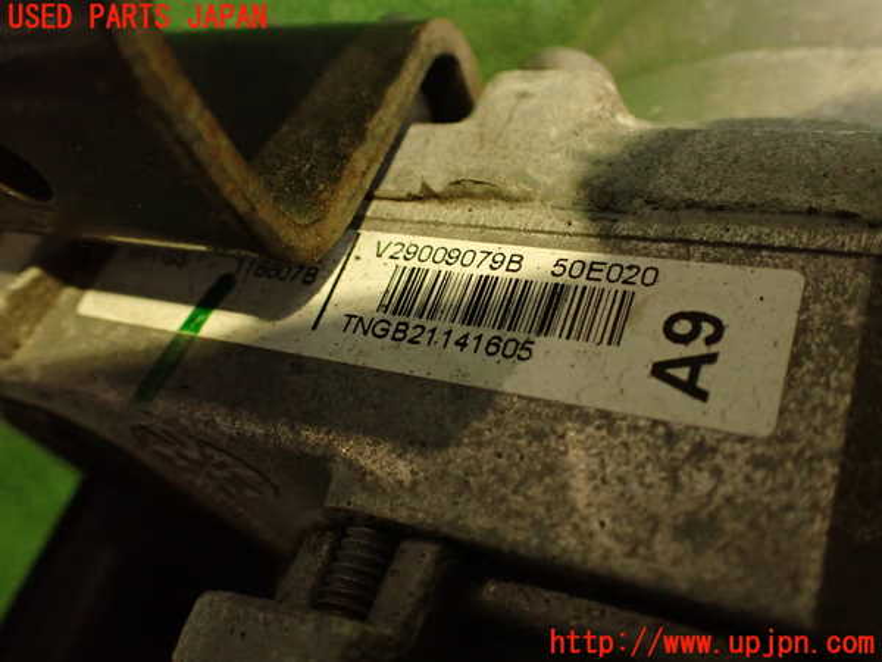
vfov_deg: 44.2
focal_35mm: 32
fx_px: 815
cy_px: 331
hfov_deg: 56.8
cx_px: 441
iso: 640
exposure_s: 1/30
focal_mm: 5.79
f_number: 2.4
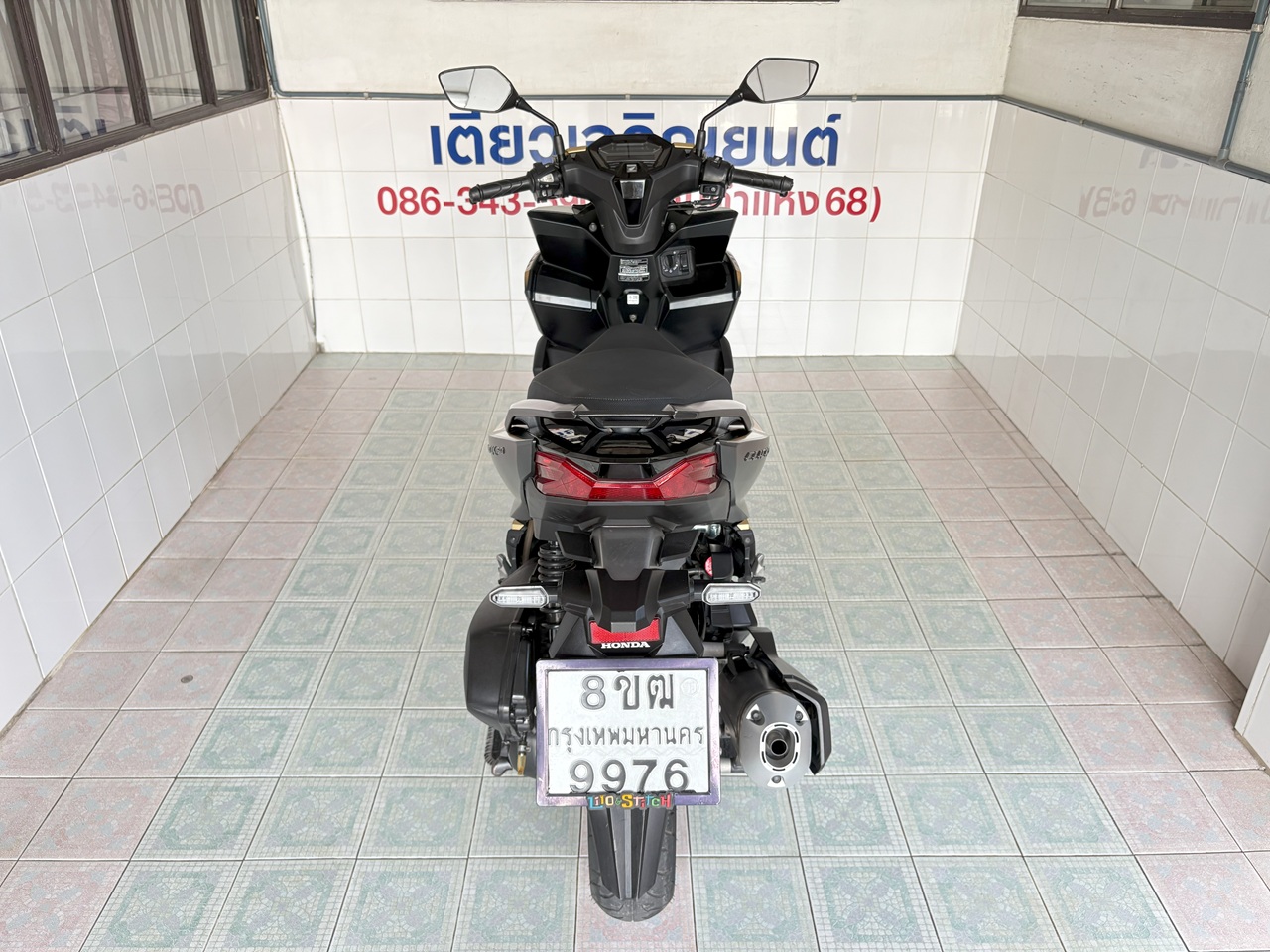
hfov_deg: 67.3
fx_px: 954
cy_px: 476
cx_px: 635
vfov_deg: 53.1
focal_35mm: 26
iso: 125
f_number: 1.6
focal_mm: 5.96
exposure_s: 1/74
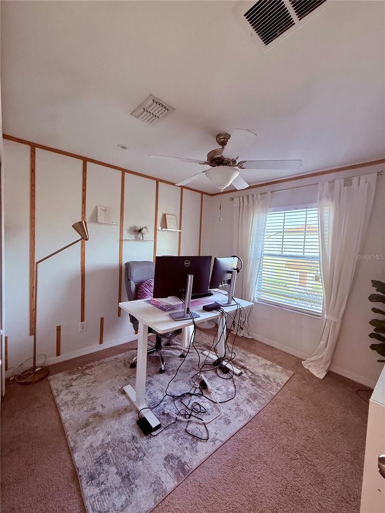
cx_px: 192
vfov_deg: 102.1
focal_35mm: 14
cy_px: 256
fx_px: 208
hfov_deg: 85.7
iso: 400
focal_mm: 2.22
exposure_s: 1/120
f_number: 2.2
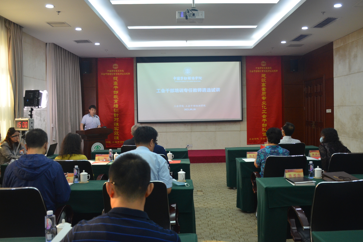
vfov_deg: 43.6
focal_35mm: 30
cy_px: 121
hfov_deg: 61.9
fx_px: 302
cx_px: 182
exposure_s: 1/60
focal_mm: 20
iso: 800
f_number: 4
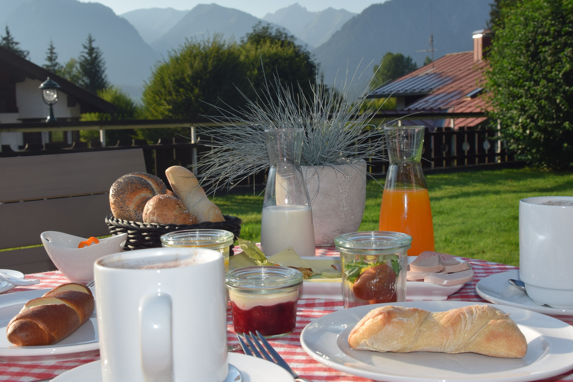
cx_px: 277
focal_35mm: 48
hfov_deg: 41.3
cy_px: 168
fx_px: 760
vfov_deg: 28.2
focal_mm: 21
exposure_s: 1/200
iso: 100
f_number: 9
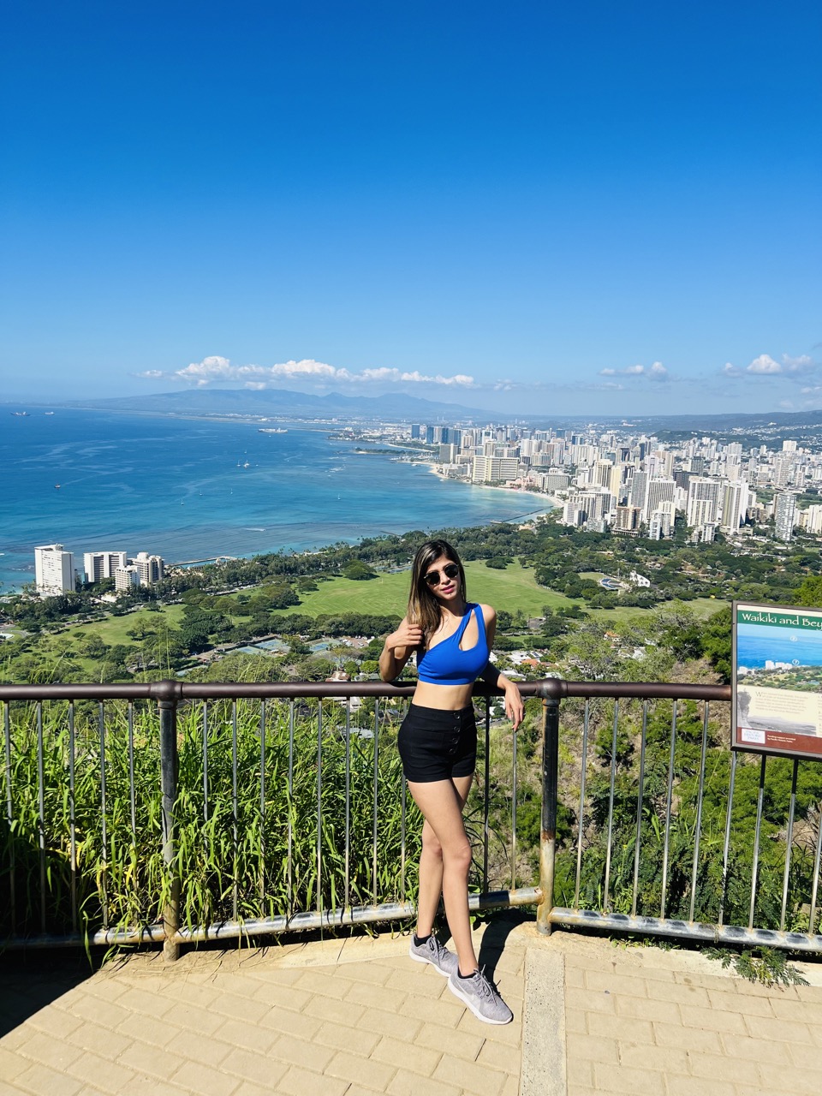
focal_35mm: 26
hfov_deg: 53.1
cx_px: 411
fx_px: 823
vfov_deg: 67.3
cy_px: 548
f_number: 1.5
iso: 50
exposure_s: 1/4630
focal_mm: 5.7
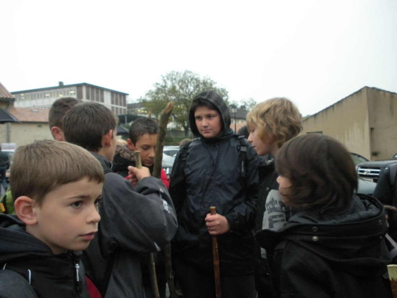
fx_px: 401
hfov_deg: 52.6
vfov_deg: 40.7
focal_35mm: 35
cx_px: 198
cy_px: 149
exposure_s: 1/45.4
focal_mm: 6.3
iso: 400
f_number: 3.5
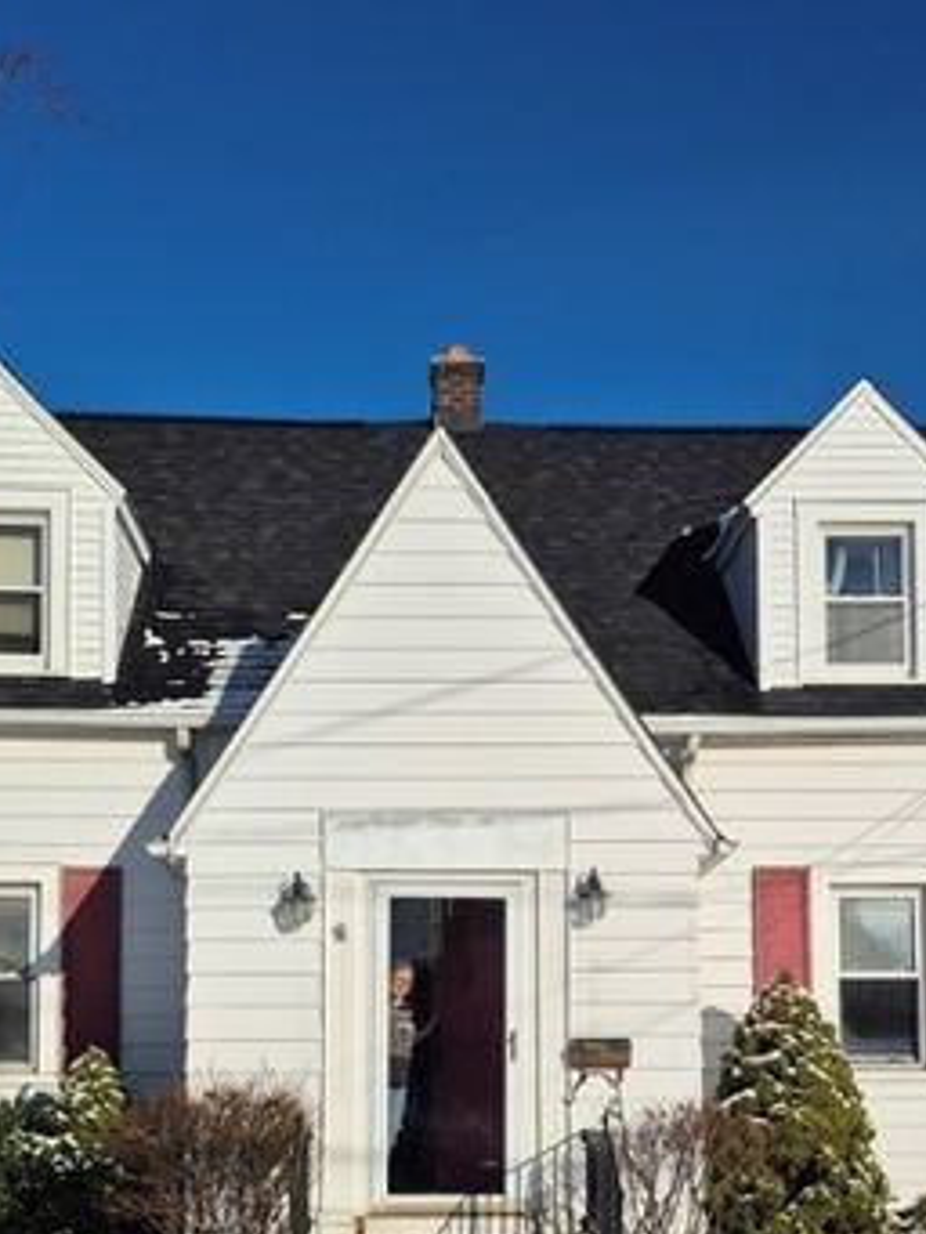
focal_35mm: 45
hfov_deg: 32.2
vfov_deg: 40.2
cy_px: 1001
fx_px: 1604
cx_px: 463
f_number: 1.8
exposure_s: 1/4880
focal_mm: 5.4
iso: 25
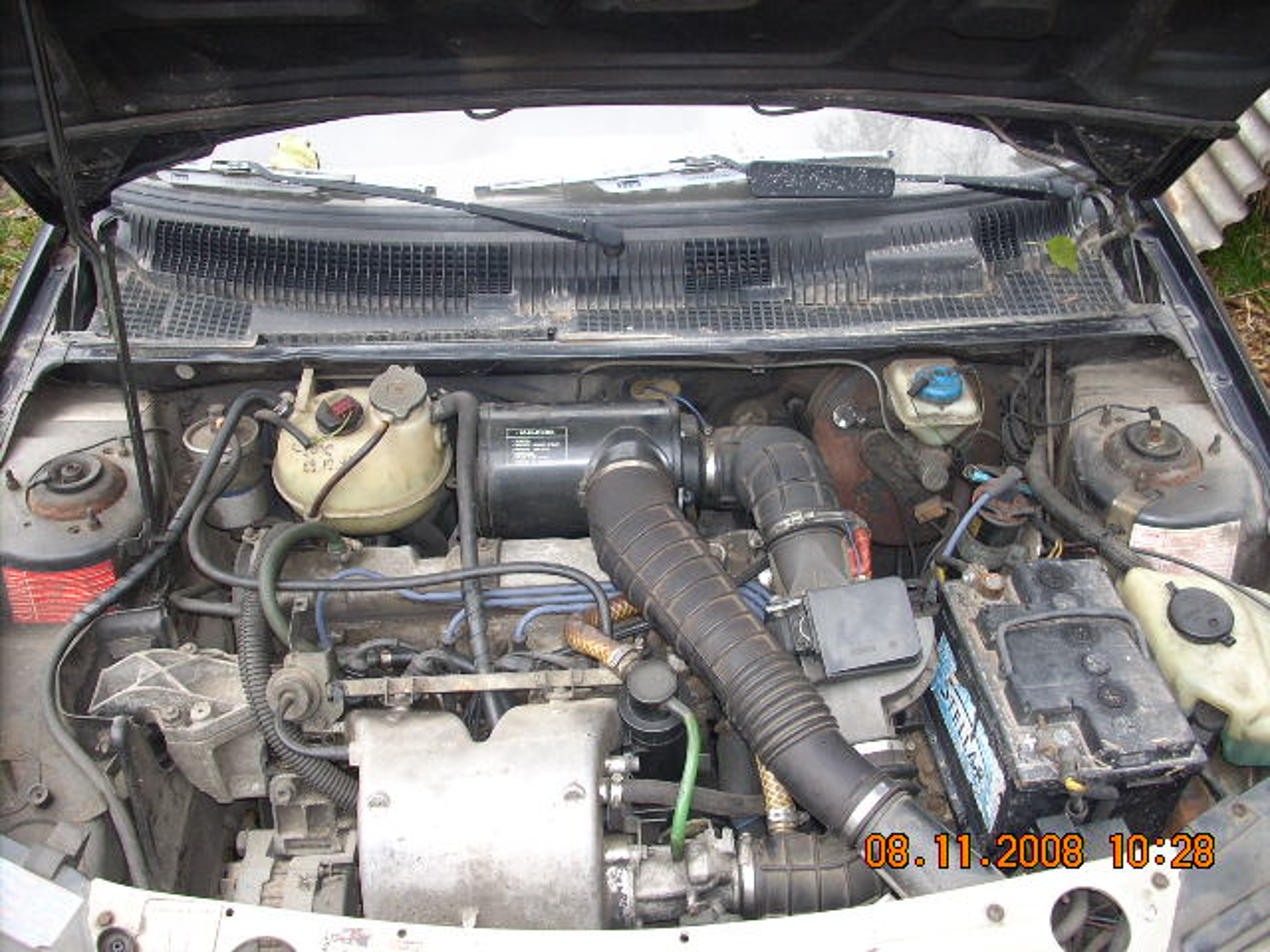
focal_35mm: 37
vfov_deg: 38.7
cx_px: 635
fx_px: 1357
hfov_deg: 50.1
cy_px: 476
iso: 100
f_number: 2.8
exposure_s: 1/30
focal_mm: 6.2
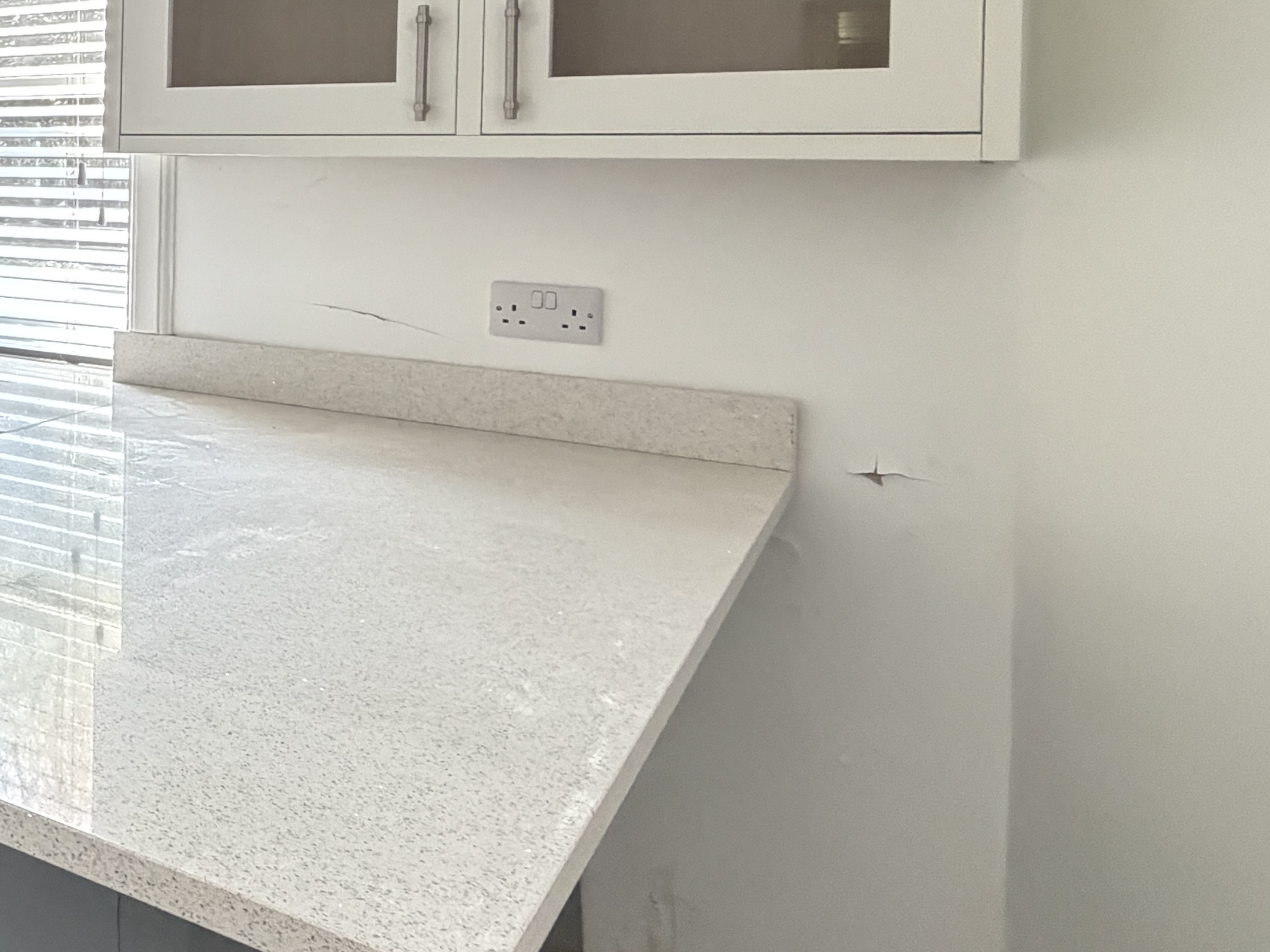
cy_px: 173
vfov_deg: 37.1
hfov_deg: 35.2
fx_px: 1358
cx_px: -367
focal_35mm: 37
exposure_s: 1/60
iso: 1000
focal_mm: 2.22
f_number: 2.2
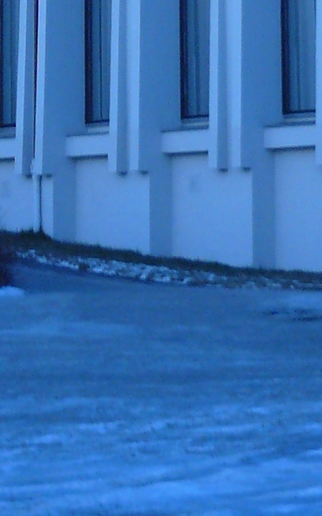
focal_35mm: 160
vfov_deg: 12.6
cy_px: -195
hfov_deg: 8.1
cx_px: -84
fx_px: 2247
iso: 125
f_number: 2.8
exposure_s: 1/30
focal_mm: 6
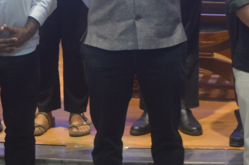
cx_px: 261
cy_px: -67
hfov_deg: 13.8
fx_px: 1010
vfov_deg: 9.2
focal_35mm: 146
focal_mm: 23
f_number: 3.8
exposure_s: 1/20
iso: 400
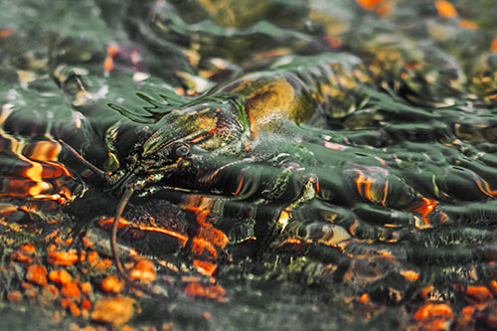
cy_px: 166
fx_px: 2898
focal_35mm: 210
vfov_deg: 6.5
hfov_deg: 9.8
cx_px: 248
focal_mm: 210
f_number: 6.3
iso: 180
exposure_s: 1/250
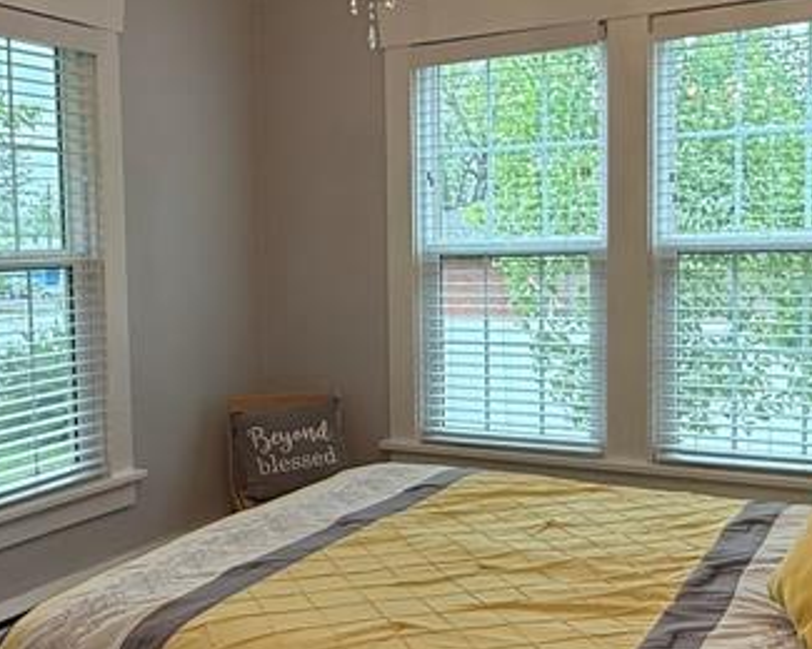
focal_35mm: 43
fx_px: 1033
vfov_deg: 34.9
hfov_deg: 42.7
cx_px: 327
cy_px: 315
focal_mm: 2.22
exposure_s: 1/120
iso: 100
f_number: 2.2
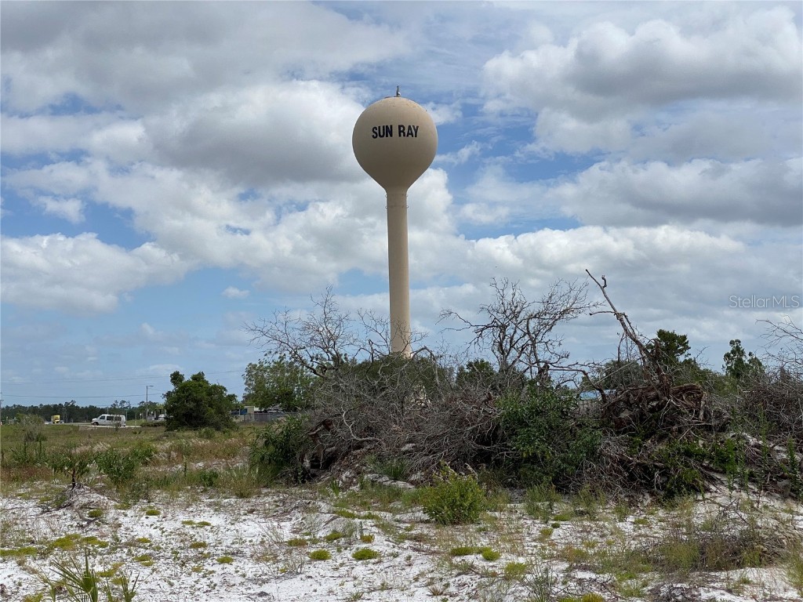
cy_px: 301
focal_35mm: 52
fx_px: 1206
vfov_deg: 28.0
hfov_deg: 36.8
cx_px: 402
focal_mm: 6
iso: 25
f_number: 2
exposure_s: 1/3984
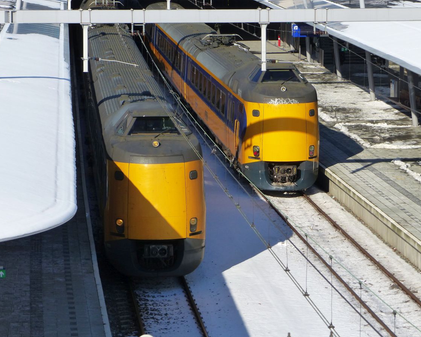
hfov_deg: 11.8
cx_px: 214
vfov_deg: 9.4
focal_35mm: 164
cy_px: 169
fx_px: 2044
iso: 160
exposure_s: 1/1600
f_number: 4
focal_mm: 28.3
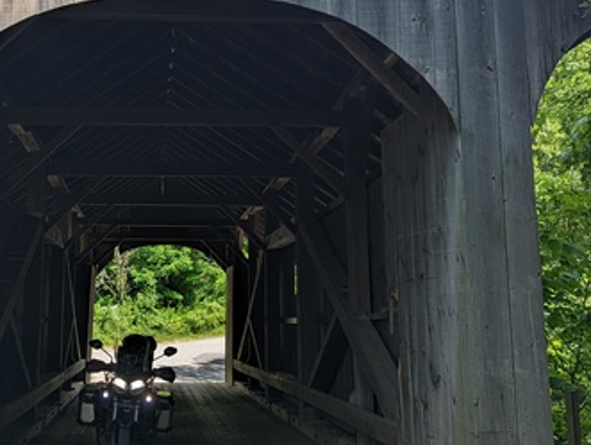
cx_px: 148
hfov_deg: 32.6
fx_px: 991
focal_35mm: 58
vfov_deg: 25.3
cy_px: 189
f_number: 1.85
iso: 38
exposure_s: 1/678
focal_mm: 6.81
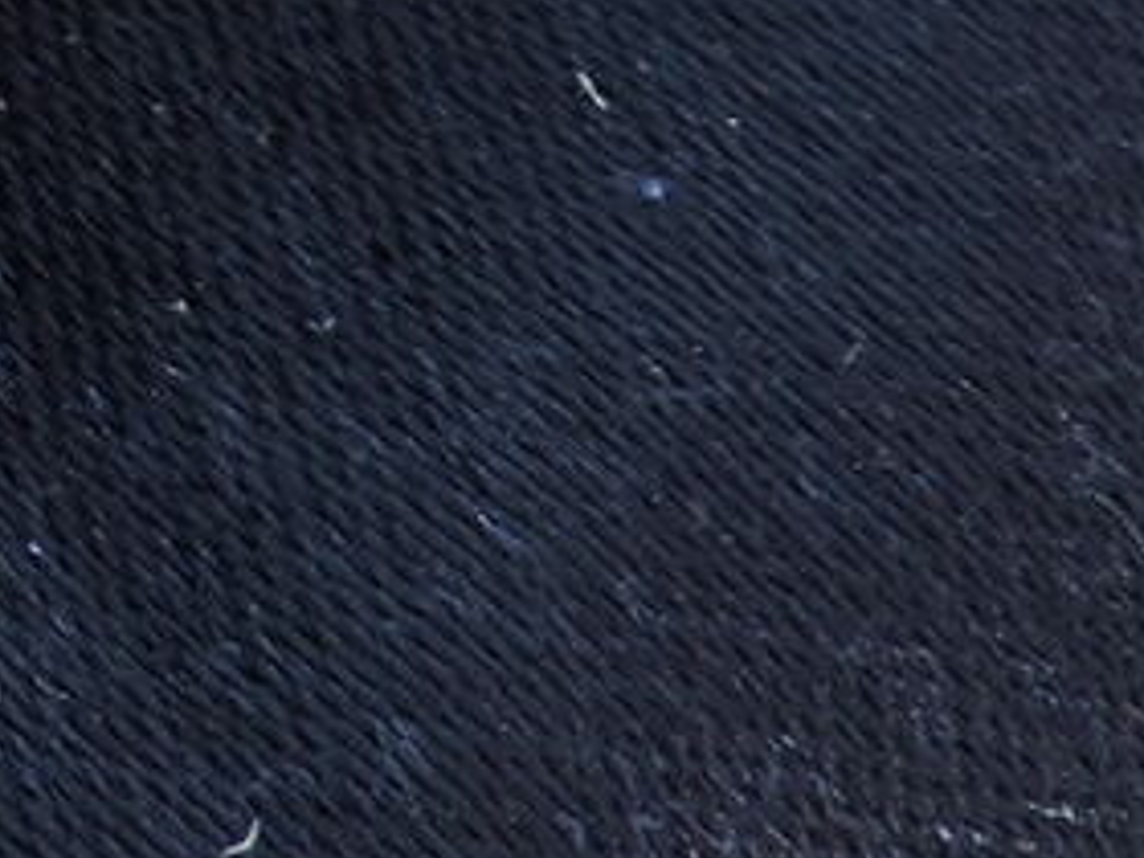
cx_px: -1716
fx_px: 4528
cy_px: -1226
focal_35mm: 137
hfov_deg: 11.5
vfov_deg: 9.6
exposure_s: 1/50
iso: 100
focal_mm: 4.3
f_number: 3
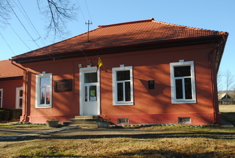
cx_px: 118
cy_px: 79
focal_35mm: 36
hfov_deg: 53.0
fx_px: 235
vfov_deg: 37.0
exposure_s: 1/160
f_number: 6.3
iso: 100
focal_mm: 24
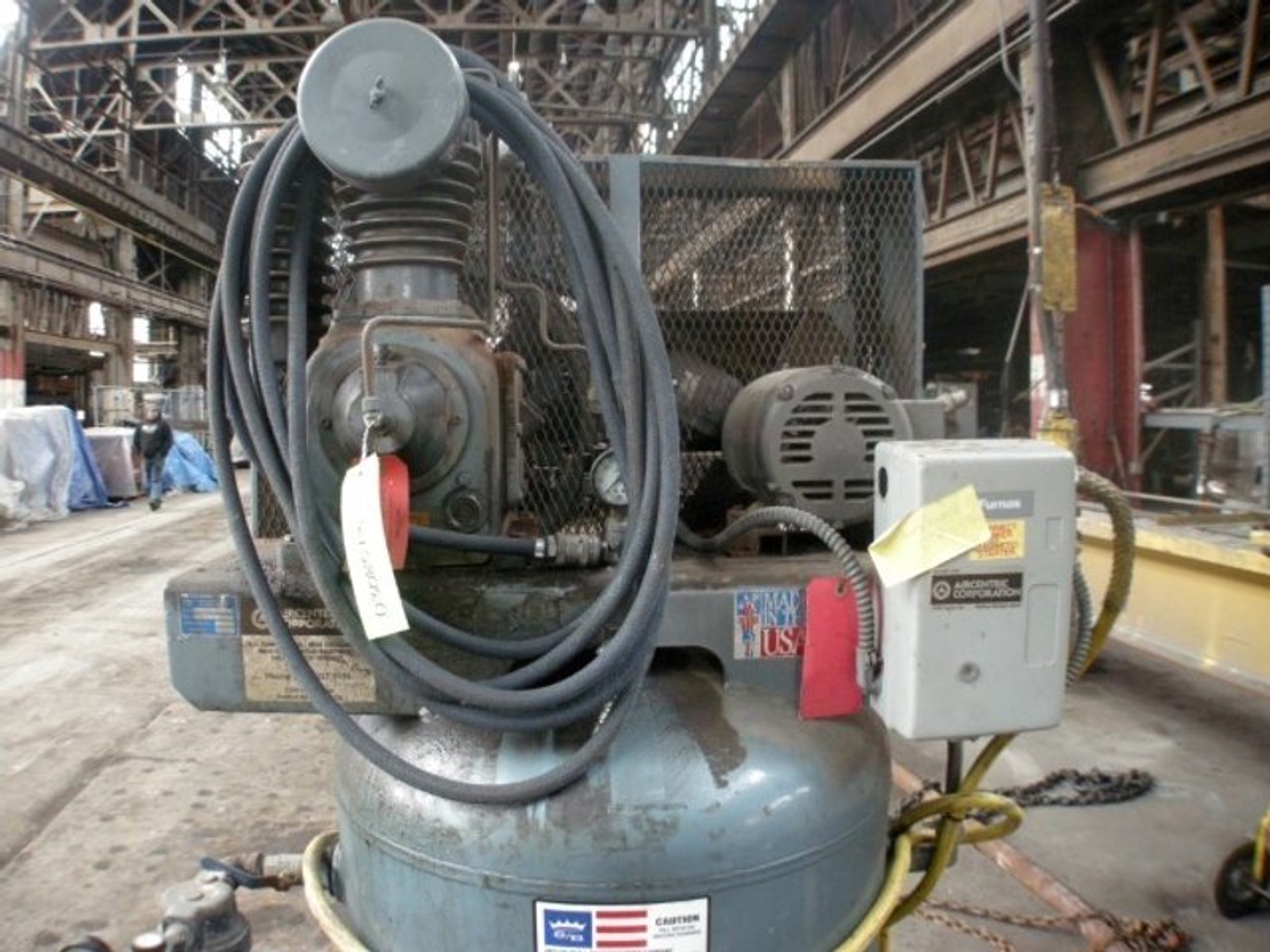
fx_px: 1284
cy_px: 476
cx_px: 635
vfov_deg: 40.7
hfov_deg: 52.6
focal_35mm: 35
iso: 400
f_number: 2.7
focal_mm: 7.5
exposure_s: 1/25.1
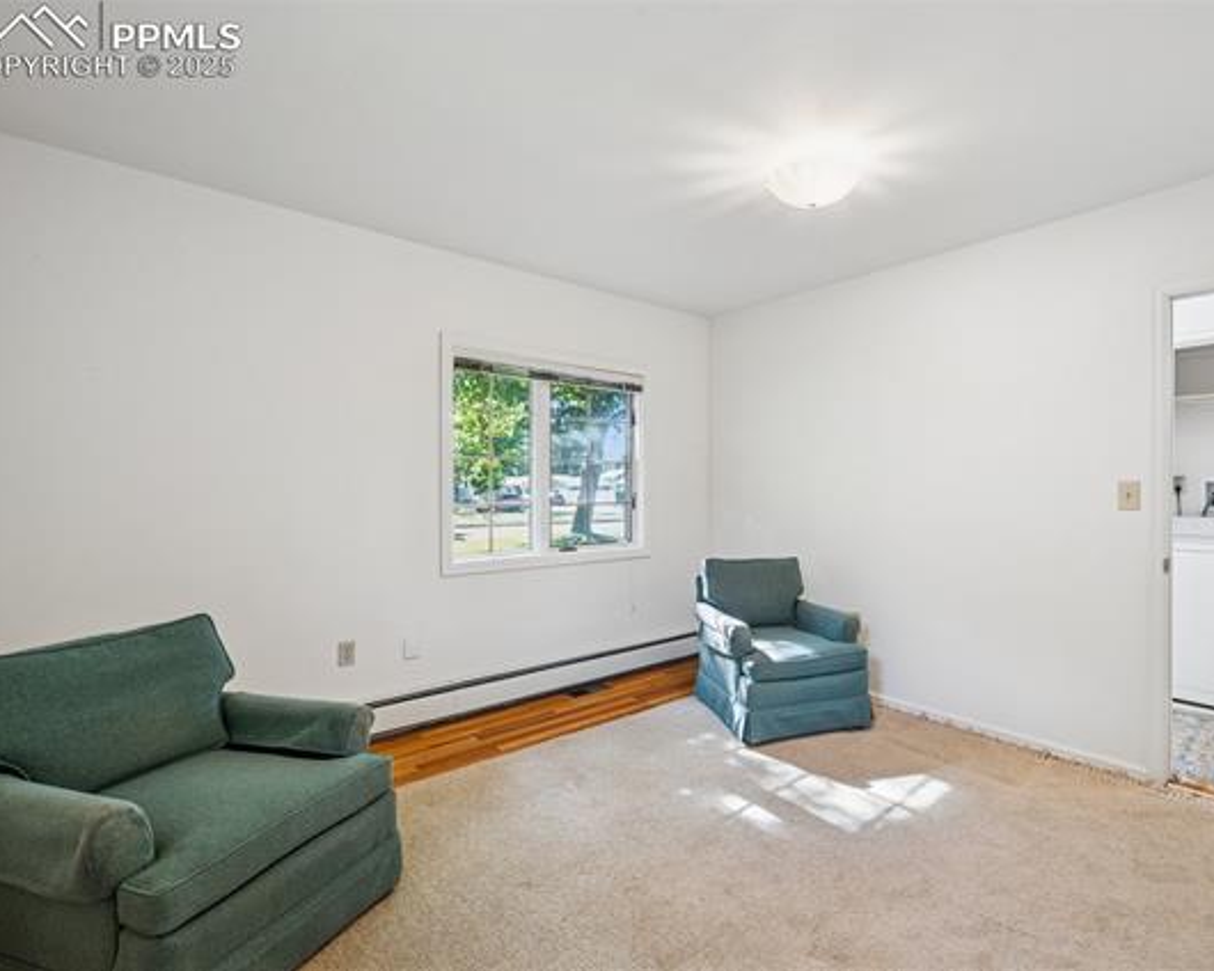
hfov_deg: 89.1
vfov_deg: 77.0
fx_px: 611
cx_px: 687
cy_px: 486
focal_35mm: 17
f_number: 11
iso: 100
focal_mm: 15
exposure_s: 1.6
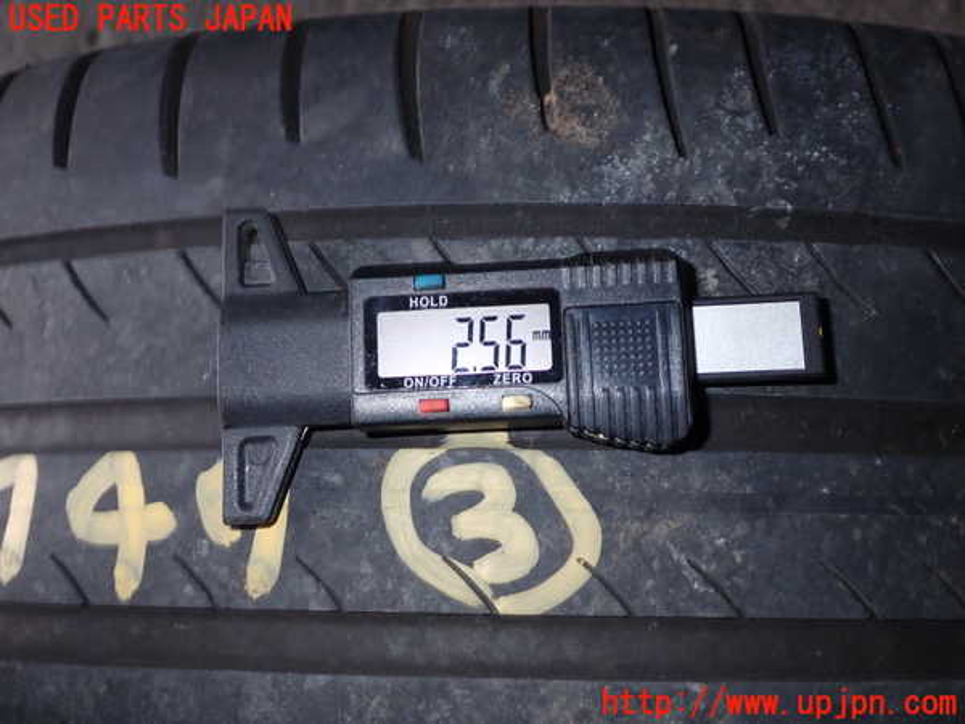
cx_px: 482
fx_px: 1004
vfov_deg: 39.7
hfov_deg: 51.4
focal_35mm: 36
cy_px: 362
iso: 200
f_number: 7.1
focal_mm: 6.37
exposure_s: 1/40
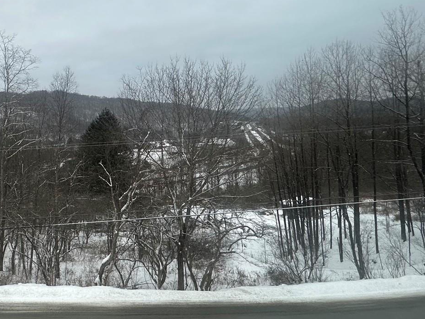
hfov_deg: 53.4
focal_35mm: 31
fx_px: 381
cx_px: 69
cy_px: 128
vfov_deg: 45.2
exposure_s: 1/99
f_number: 2.2
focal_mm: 2.22
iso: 100
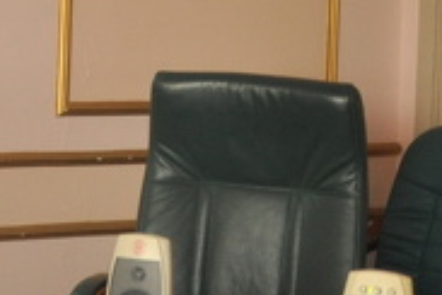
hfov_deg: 14.3
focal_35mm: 118
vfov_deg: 11.5
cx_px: -464
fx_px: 1449
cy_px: 4
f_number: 3.5
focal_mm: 18
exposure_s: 1/80
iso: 800
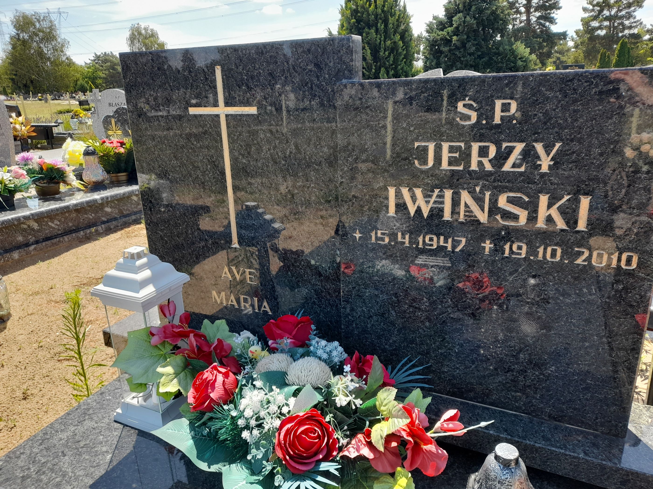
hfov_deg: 69.4
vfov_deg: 54.9
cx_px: 326
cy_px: 244
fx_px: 472
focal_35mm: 25
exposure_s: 1/133
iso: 20
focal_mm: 4.6
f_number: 2
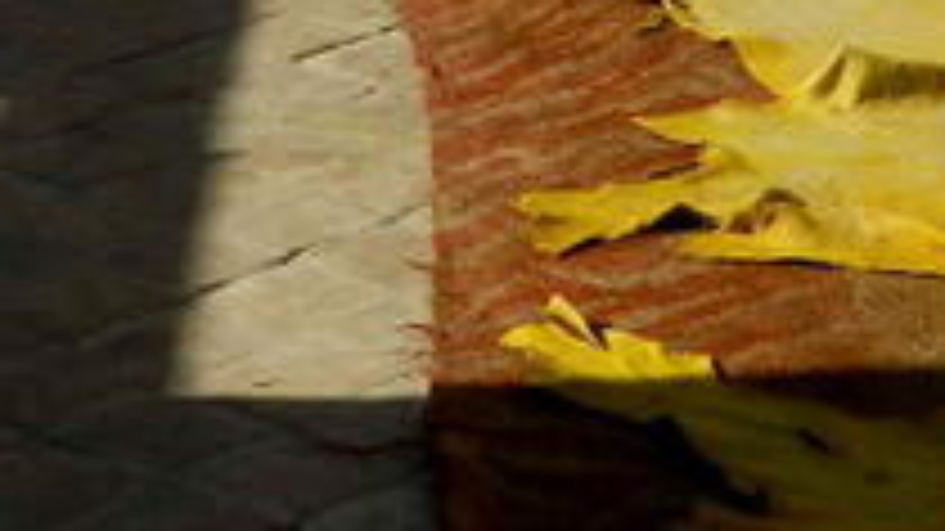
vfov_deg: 7.6
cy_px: -243
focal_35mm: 158
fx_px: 3958
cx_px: 504
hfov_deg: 13.6
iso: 160
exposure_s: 1/1000
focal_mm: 6.7
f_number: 5.6
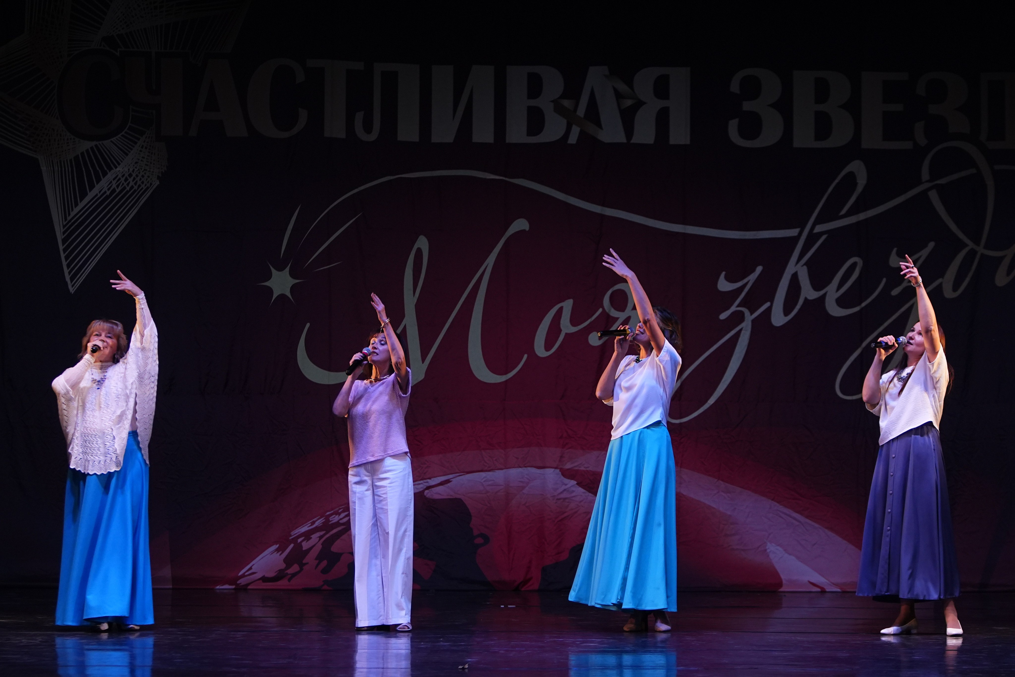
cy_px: 338
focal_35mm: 135
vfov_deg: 10.2
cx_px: 508
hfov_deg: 15.2
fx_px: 3806
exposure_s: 1/400
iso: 1250
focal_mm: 90
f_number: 2.8
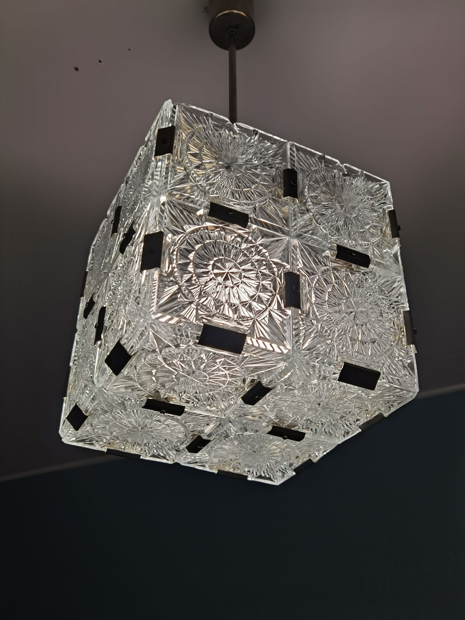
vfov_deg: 50.1
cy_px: 310
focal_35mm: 37
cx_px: 232
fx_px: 663
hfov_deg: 38.7
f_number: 1.9
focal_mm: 6.71
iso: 50
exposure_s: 1/614
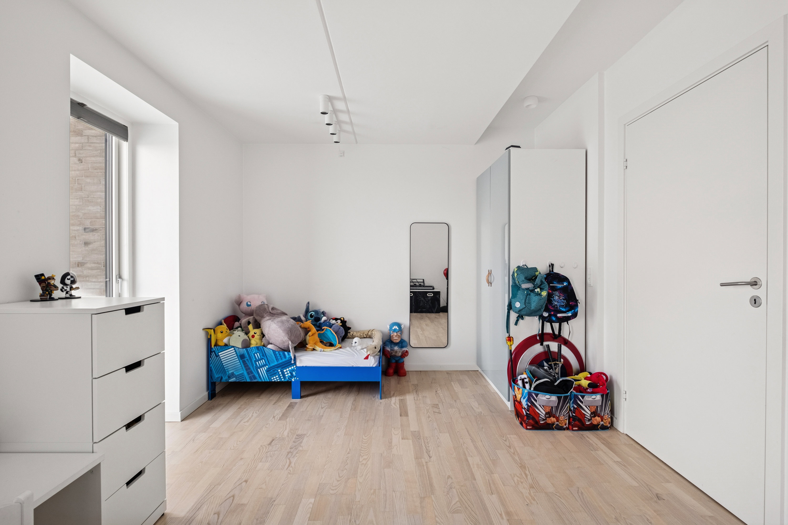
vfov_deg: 70.4
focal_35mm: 17
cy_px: 262
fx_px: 372
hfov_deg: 93.3
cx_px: 394
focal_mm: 11
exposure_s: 1/30
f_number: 8
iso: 500
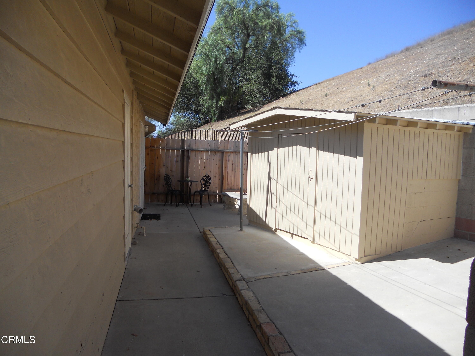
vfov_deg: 51.4
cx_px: 238
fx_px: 370
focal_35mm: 27
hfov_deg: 65.3
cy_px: 178
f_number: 3.2
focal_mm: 4.9
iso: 80
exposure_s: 1/800
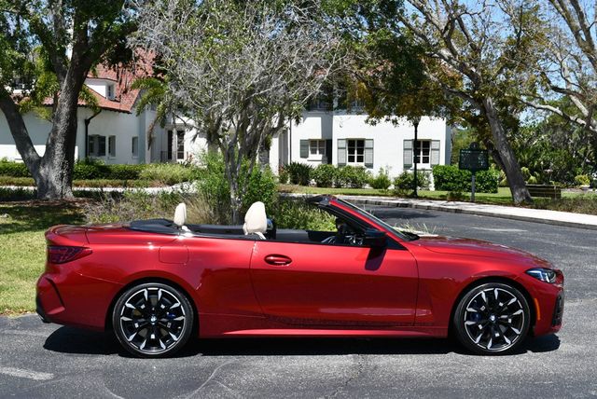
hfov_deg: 35.6
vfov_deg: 24.2
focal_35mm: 56
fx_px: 929
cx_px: 298
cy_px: 200
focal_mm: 28
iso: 110
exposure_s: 1/250
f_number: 8
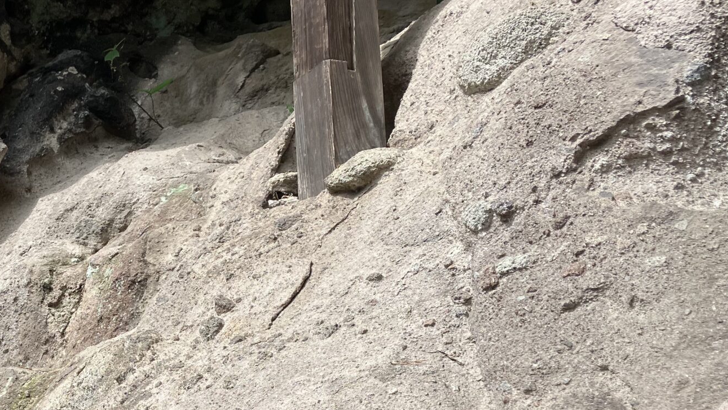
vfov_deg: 20.0
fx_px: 1139
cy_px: 359
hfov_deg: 34.2
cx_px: 128
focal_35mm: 59
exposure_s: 1/725
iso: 32
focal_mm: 3.99
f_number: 1.8
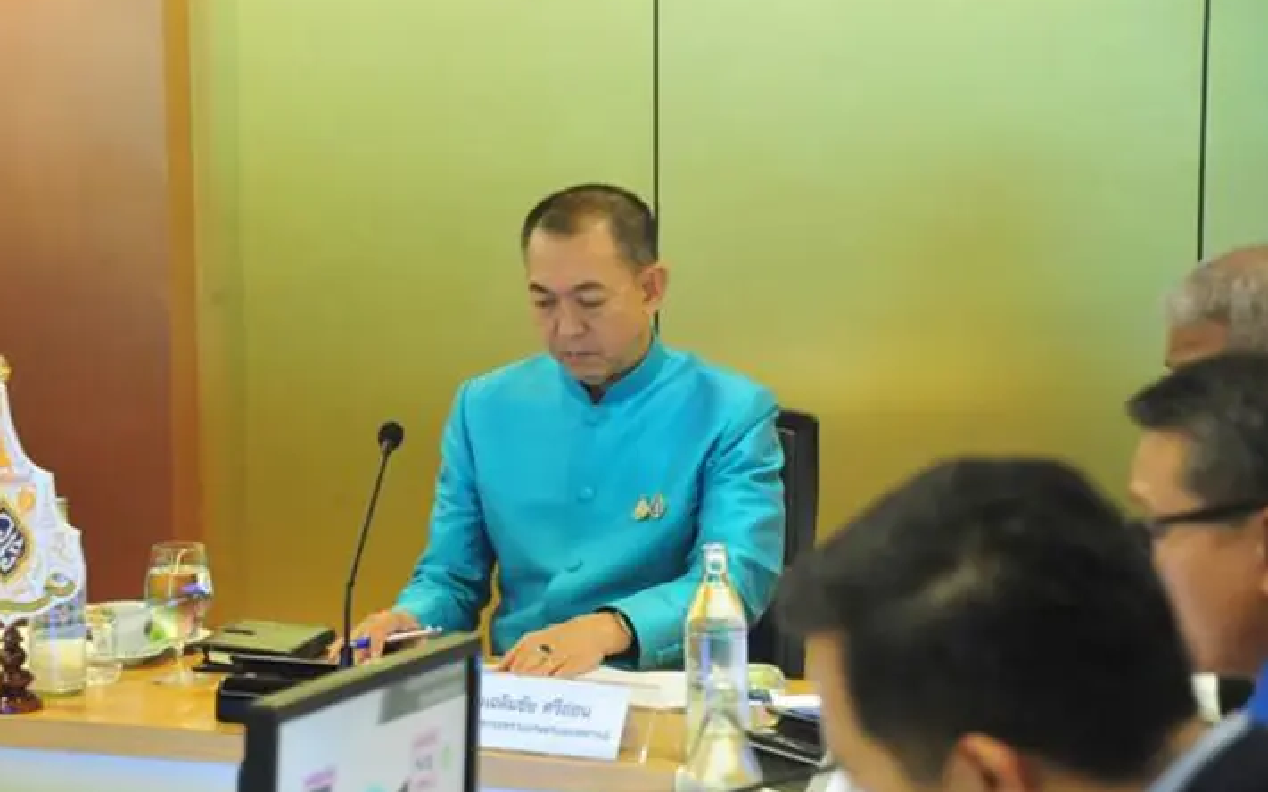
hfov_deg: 21.9
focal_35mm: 95
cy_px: 372
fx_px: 3282
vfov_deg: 13.8
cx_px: 589
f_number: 5.6
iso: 6400
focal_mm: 85
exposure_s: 1/90
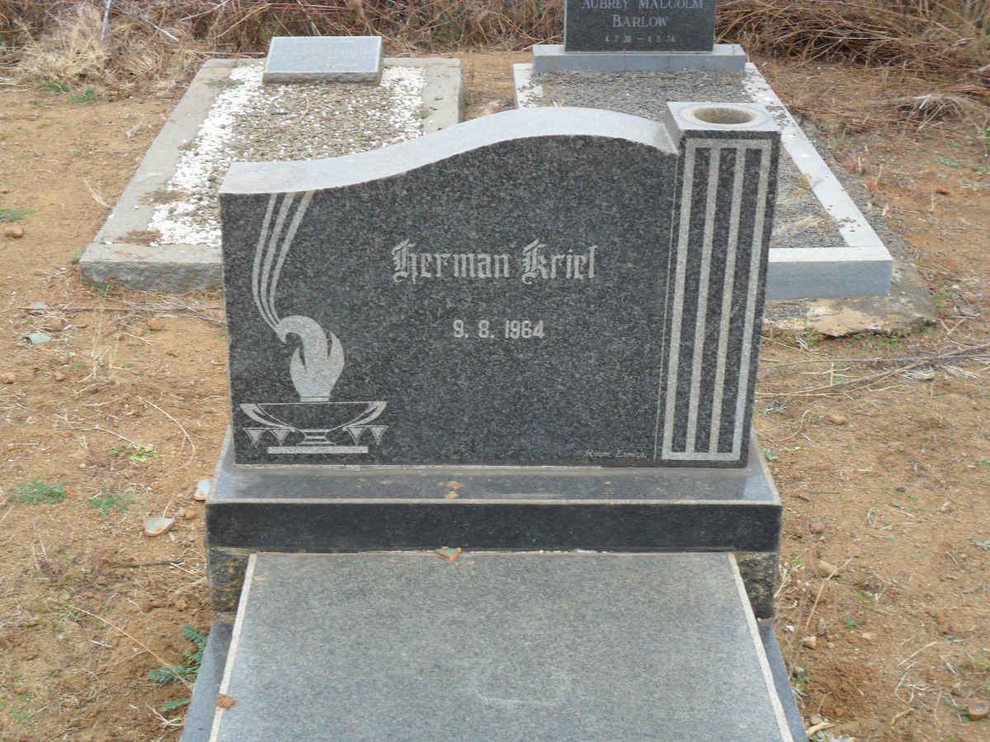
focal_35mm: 52
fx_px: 1487
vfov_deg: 28.0
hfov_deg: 36.8
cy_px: 371
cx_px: 495
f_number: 5
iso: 100
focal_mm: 9.3
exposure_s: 1/125
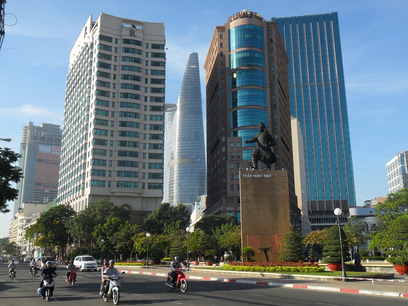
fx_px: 436
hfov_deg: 50.1
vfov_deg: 38.7
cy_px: 153
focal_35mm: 37
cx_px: 204
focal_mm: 6.6
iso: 100
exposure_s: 1/750
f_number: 4
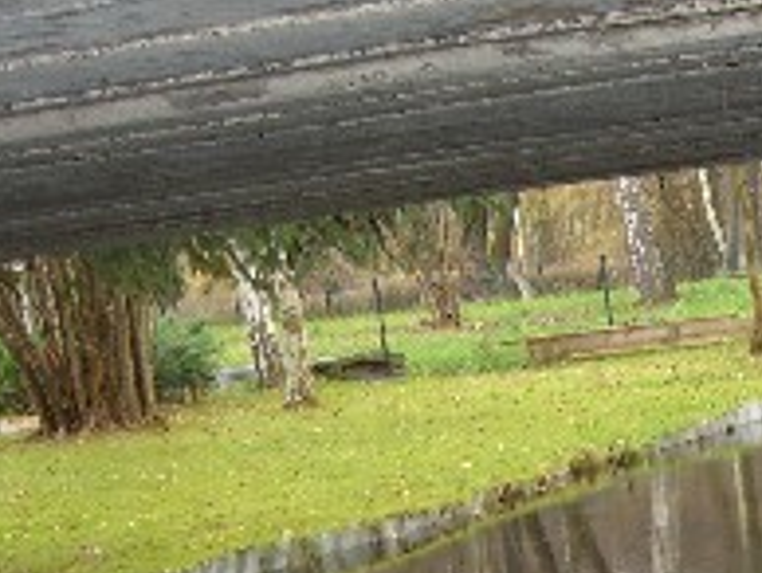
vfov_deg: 12.7
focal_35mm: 114
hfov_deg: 17.0
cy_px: 689
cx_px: 674
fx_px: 2513
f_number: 2.8
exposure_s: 1/60
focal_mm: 7.9
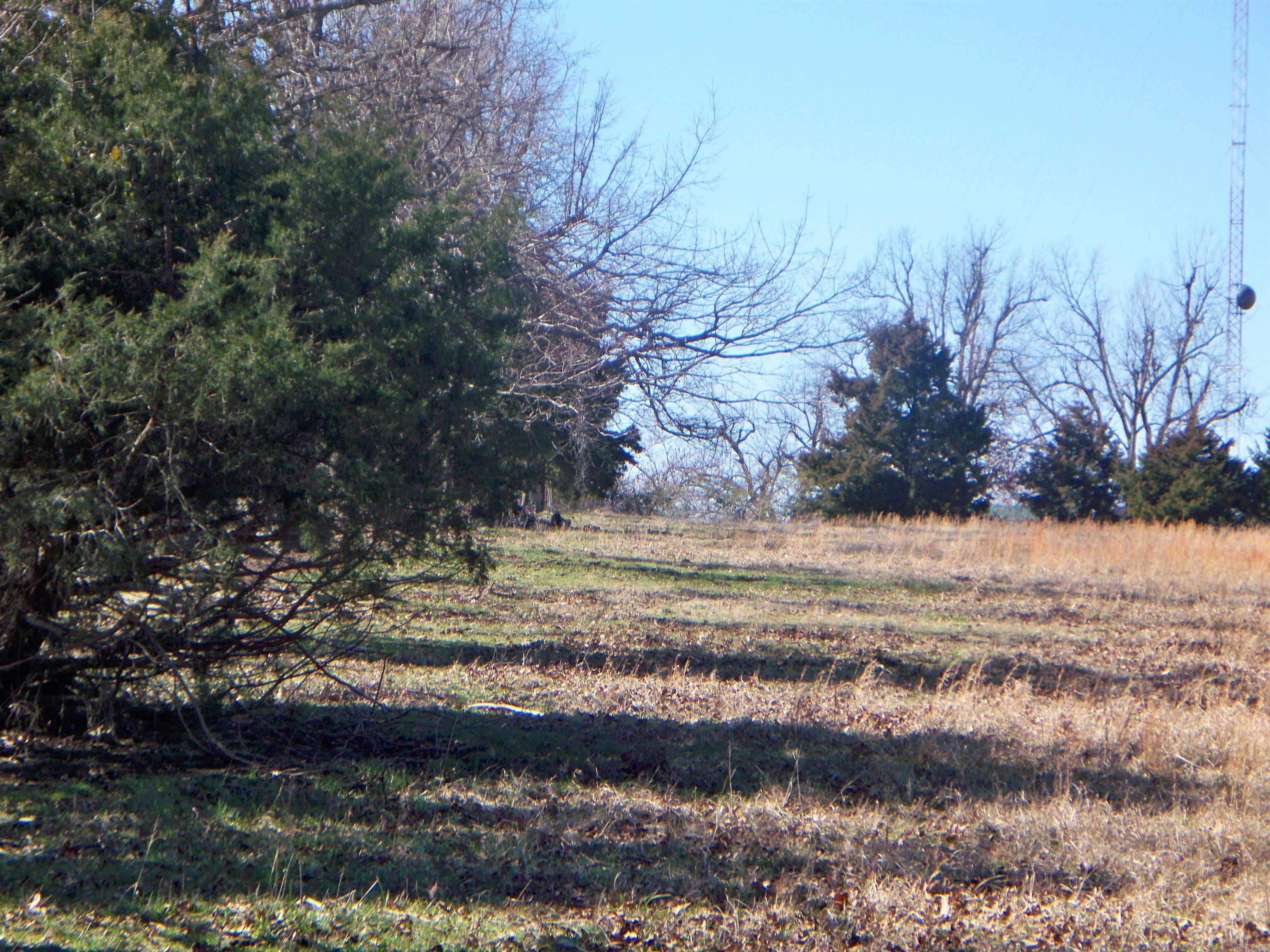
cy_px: 476
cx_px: 635
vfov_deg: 11.0
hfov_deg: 14.6
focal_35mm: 135
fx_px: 4953
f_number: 4.4
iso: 125
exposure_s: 1/500
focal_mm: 28.83
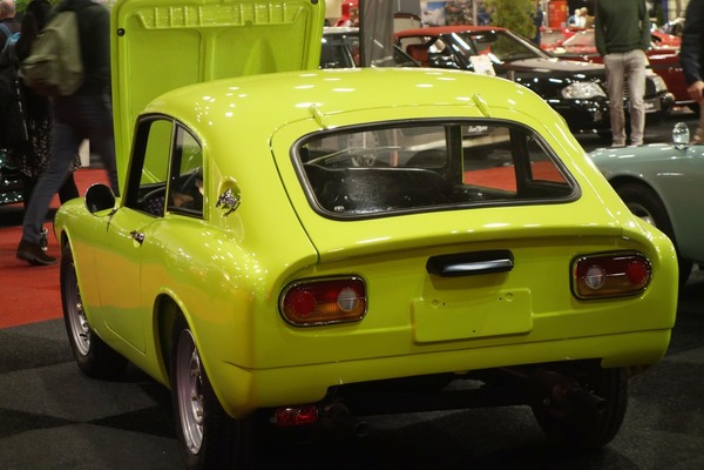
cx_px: 352
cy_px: 235
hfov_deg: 20.4
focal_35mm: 100
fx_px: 1955
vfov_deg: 13.7
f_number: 4.9
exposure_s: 1/30
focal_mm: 37.1
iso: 800
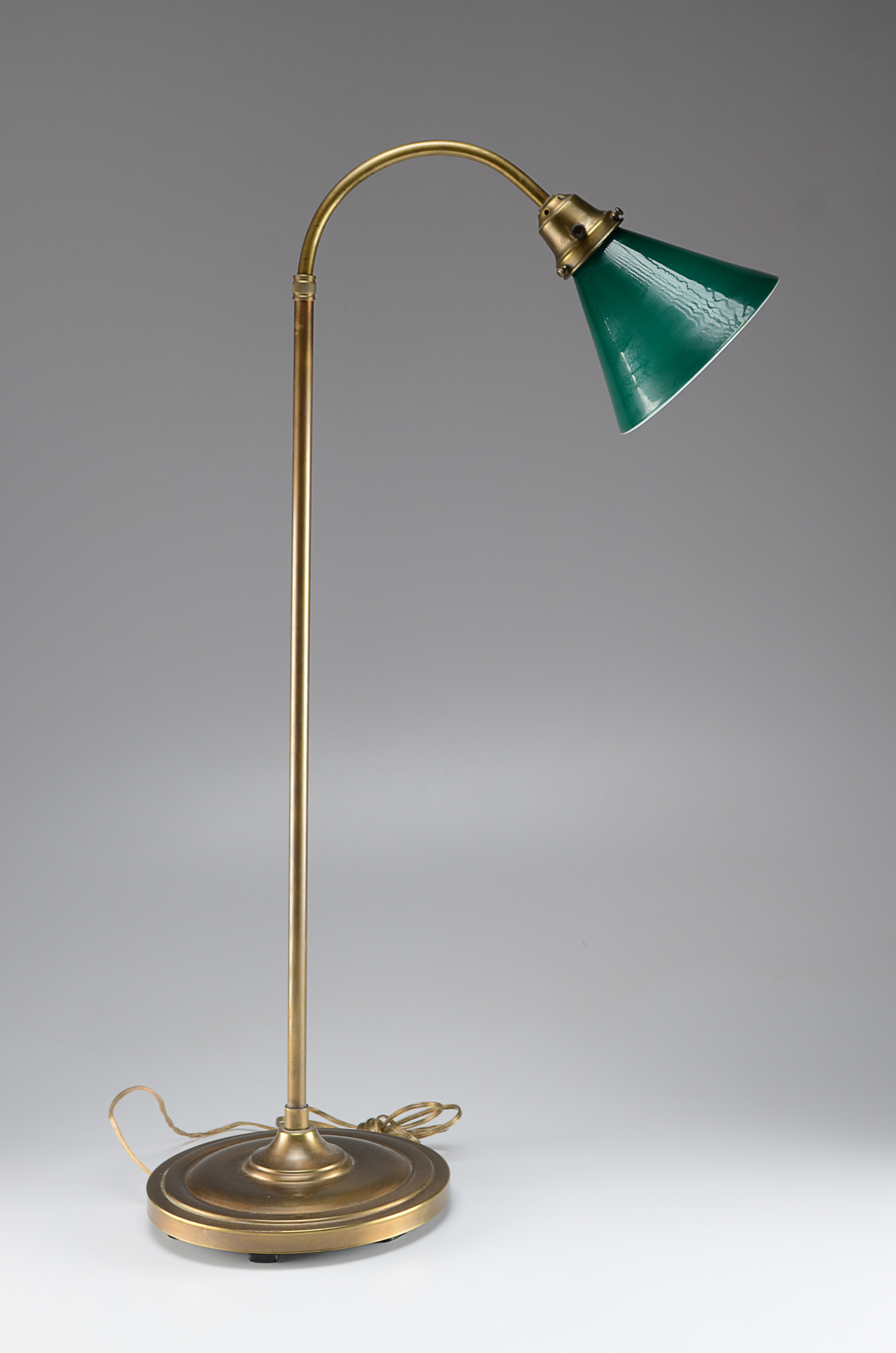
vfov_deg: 33.5
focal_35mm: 60
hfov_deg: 22.5
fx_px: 2250
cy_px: 676
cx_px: 448
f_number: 9
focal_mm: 40
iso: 100
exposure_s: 1/80
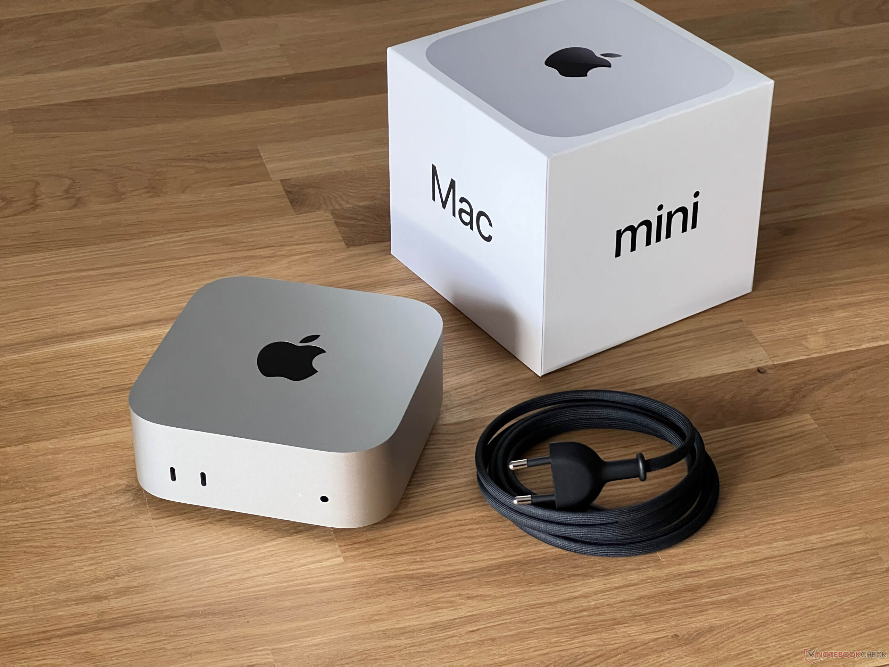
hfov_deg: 25.3
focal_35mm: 77
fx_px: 1977
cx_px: 444
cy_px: 334
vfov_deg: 19.1
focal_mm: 9
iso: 500
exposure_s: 1/60
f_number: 2.8
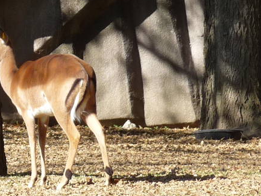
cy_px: 44
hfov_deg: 2.7
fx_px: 5543
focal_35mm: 735
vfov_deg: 2.0
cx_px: -31
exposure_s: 1/200
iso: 100
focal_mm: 34.2
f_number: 4.8
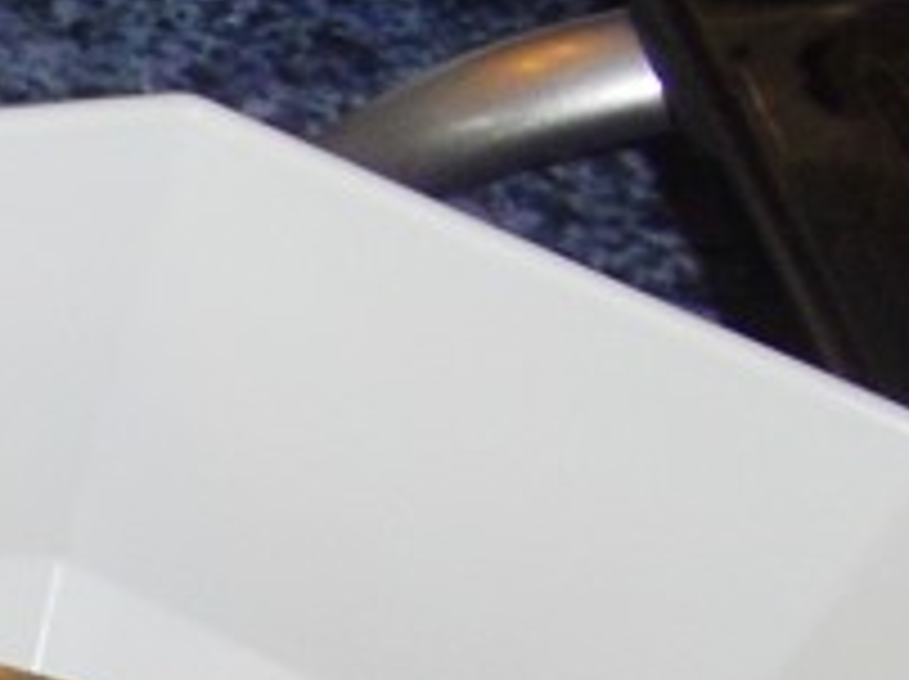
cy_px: 1171
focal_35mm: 137
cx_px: -1026
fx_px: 3593
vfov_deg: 10.3
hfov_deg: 12.4
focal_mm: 4.9
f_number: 3.2
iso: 100
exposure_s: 1/50
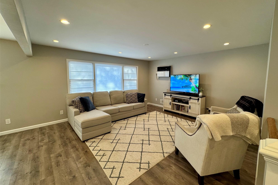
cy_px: 87
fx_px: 116
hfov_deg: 100.4
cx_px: 143
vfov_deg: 77.2
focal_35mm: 15
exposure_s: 1/120
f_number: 2.2
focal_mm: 2.22
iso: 160
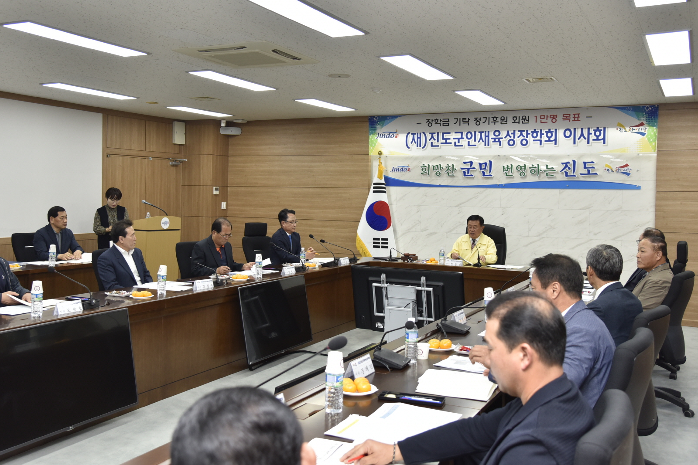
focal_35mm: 36
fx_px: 698
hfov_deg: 53.1
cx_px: 333
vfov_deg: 36.8
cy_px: 204
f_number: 4.5
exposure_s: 1/125
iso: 800
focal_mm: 32
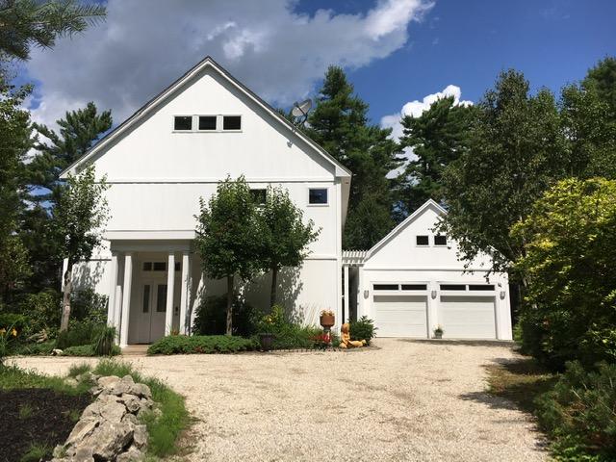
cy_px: 231
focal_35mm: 29
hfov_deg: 61.7
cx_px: 308
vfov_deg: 48.2
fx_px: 516
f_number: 2.2
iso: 25
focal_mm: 4.15
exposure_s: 1/3663
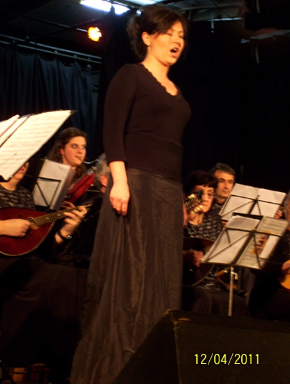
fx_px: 1203
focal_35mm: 108
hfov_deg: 13.7
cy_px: 192
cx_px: 145
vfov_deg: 18.2
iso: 160
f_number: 4.6
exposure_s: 1/8
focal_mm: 18
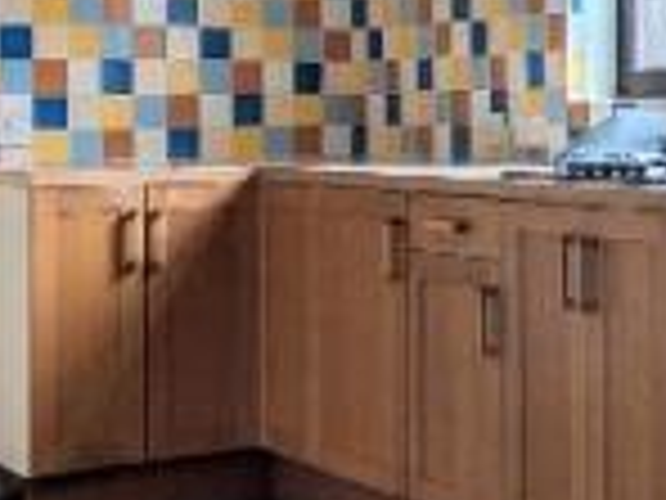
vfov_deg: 17.5
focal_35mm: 83
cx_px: 644
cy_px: 52
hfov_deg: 22.8
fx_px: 1597
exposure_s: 1/98
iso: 48
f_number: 1.7
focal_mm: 2.02
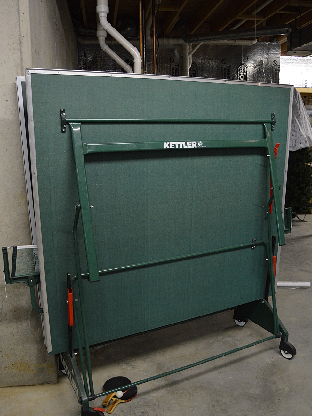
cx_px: 157
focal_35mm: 30
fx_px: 361
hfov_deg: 46.8
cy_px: 212
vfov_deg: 60.0
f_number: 3.5
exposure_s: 1/60
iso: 1000
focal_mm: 18
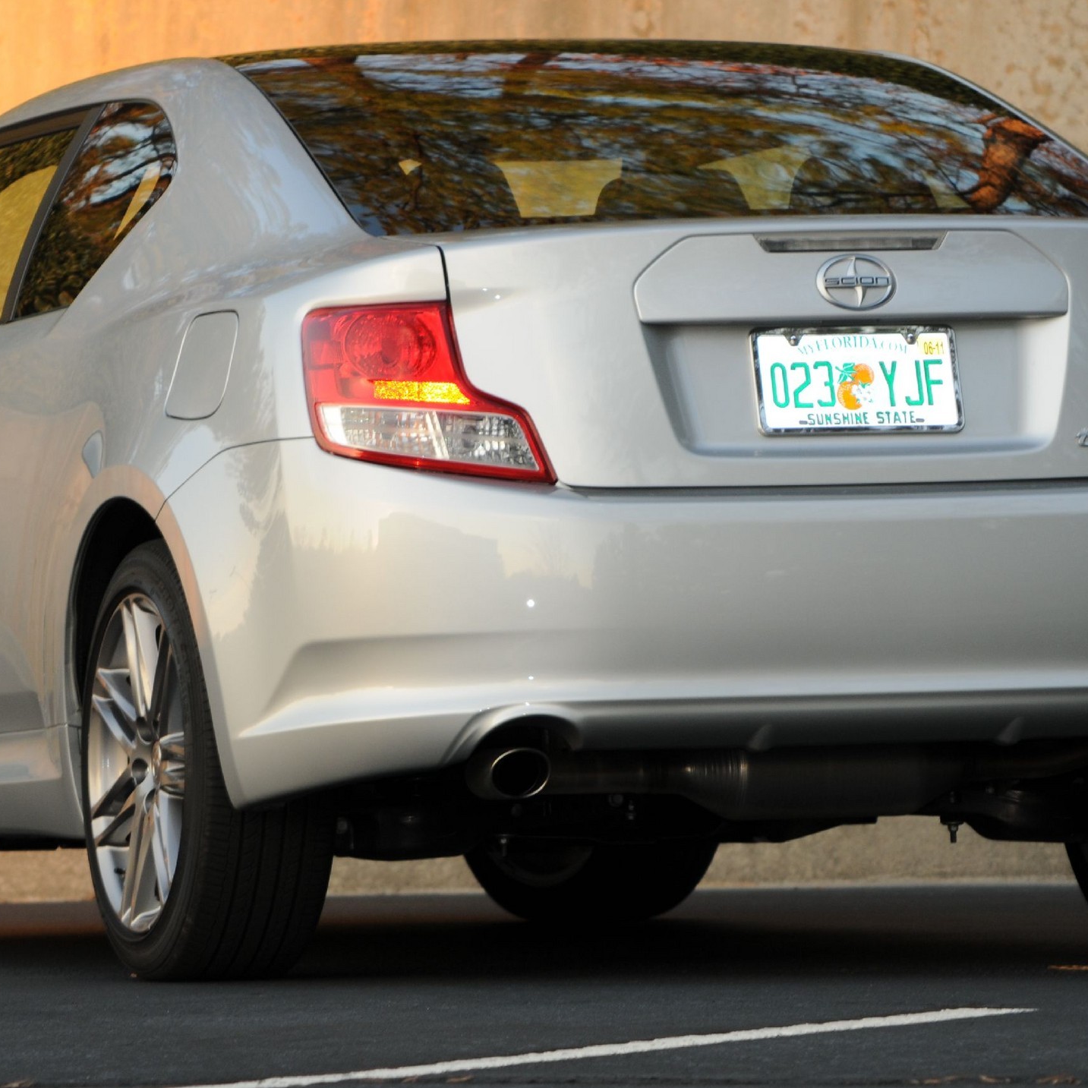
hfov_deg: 6.3
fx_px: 9876
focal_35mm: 278
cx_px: 505
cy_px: 545
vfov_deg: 6.3
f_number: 8
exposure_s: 1/60
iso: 250
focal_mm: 125
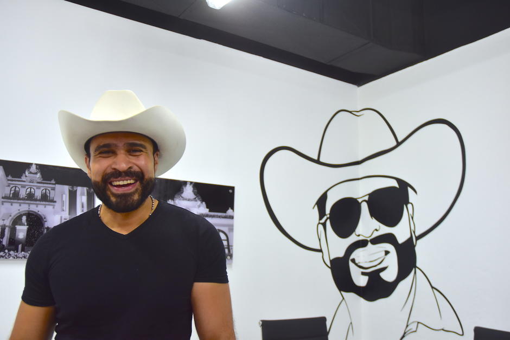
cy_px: 170
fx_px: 510
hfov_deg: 53.1
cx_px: 255
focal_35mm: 36
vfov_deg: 36.9
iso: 400
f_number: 3.8
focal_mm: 24
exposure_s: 1/50
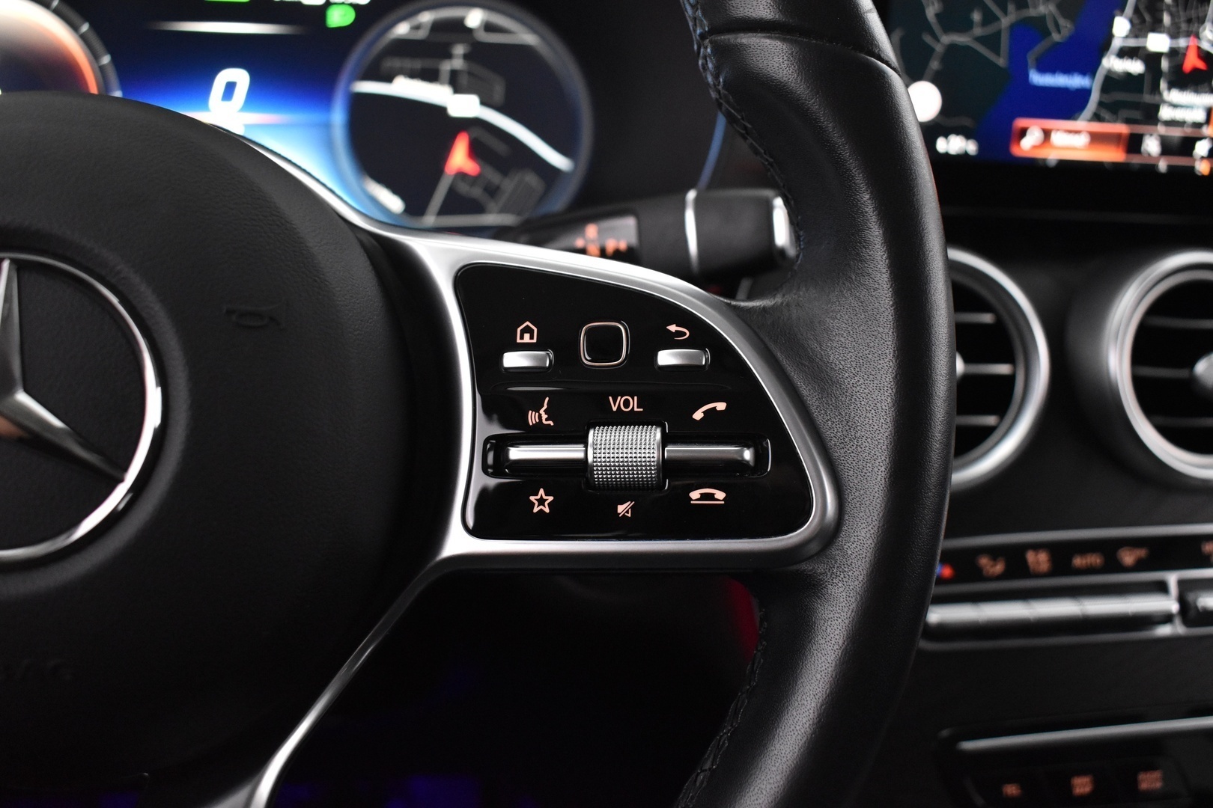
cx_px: 606
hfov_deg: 55.1
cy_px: 404
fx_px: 1162
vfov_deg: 38.4
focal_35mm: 34
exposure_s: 1/40
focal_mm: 23
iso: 3200
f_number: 3.8
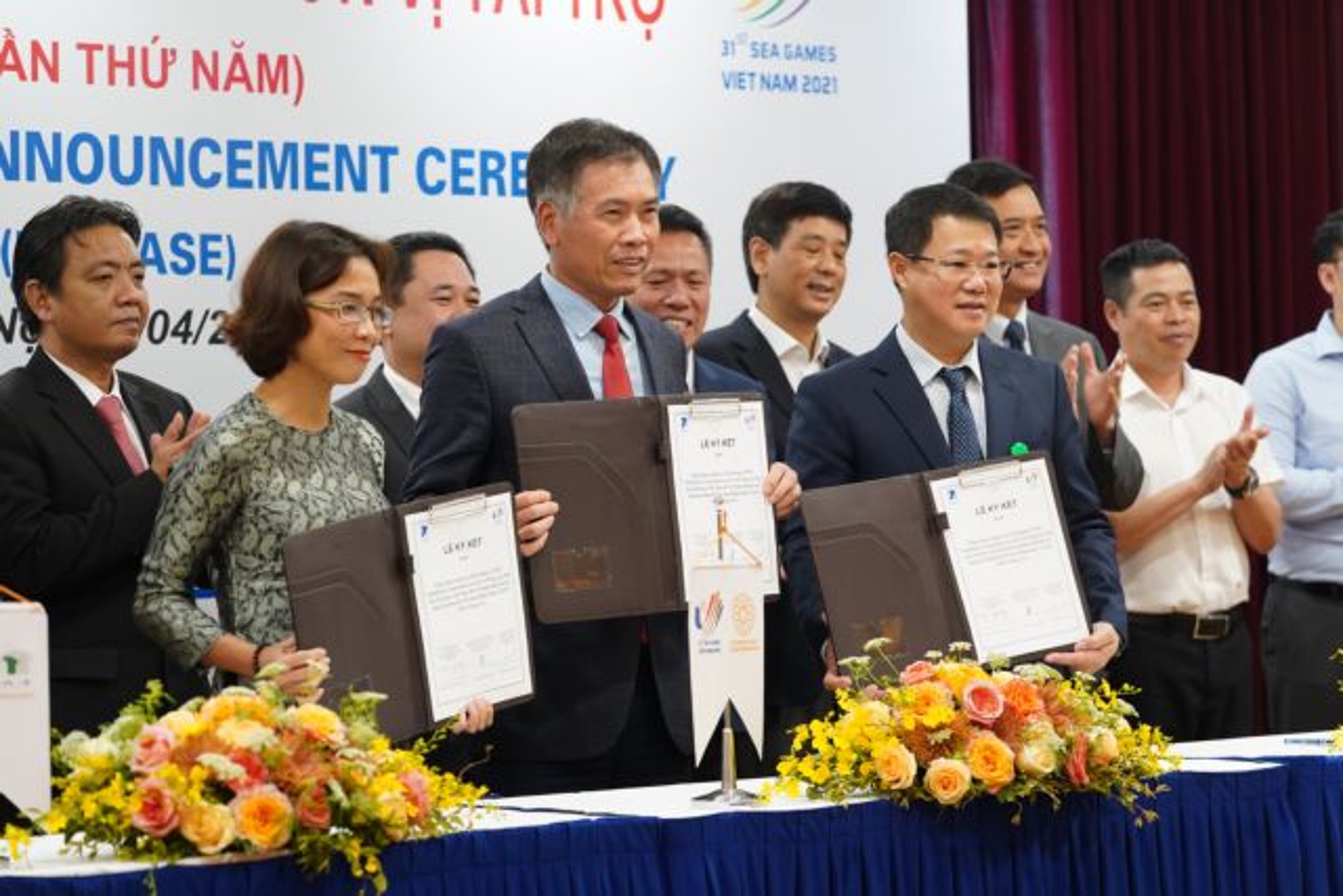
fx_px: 4365
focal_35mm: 117
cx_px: 672
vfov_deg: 11.7
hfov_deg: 17.5
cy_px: 448
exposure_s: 1/100
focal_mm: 117
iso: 5000
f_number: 5
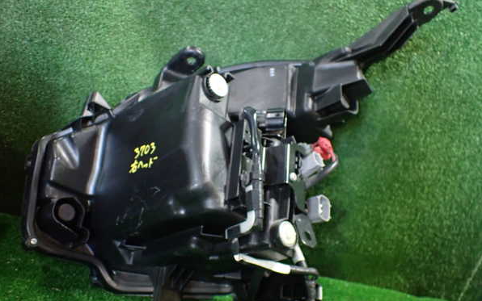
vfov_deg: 39.4
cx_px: 241
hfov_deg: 59.6
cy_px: 161
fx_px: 421
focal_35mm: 32
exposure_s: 1/60
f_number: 2.3
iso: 800
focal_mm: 5.4
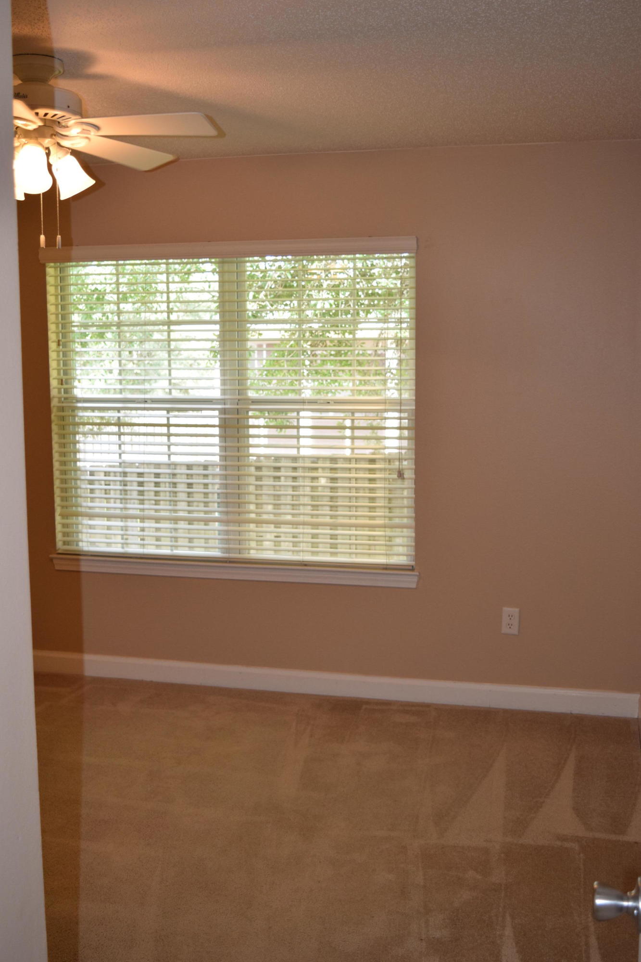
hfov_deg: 33.0
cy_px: 481
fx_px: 1082
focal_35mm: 40
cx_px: 320
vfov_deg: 47.9
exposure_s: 1/100
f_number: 5
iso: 800
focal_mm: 27
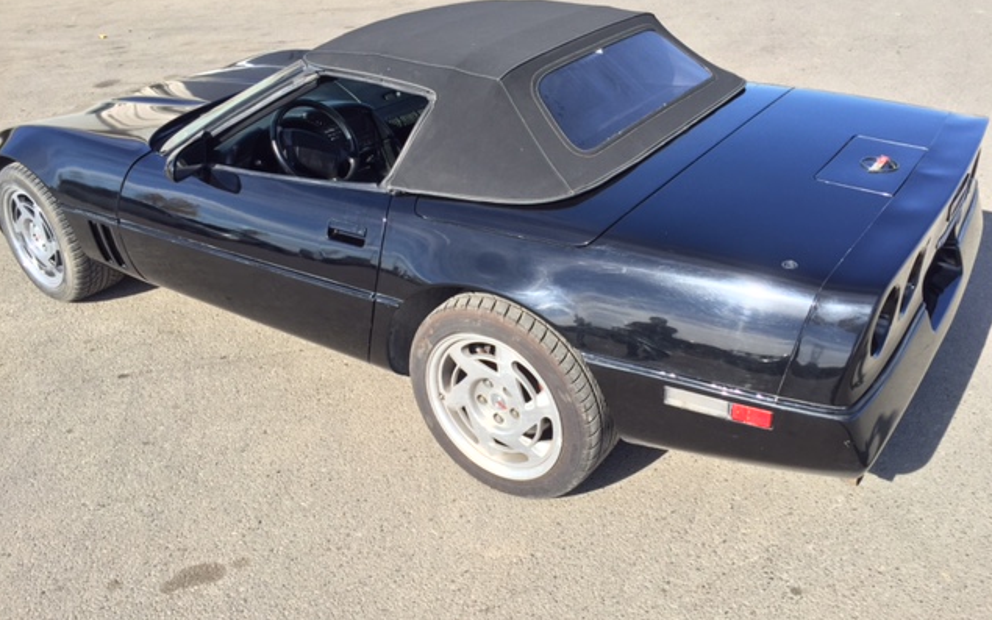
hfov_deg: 61.2
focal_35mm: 31
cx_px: 495
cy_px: 264
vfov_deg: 40.5
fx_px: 838
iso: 32
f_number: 2.2
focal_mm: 4.15
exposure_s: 1/879
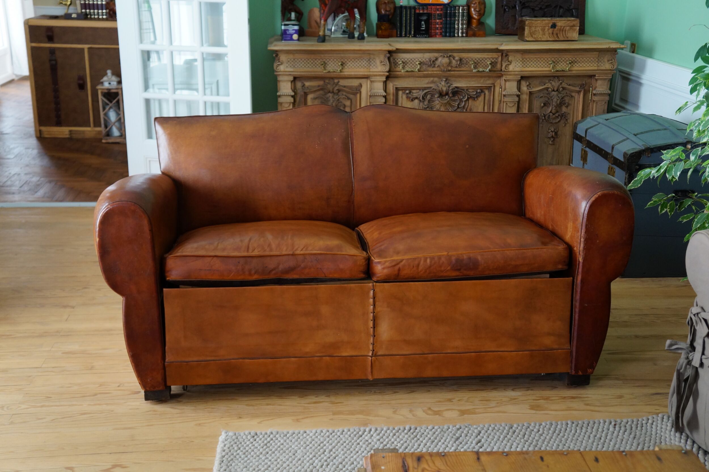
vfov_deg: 28.9
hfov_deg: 42.3
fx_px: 915
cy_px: 236
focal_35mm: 46
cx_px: 354
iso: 640
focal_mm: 31
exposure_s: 1/60
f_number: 4
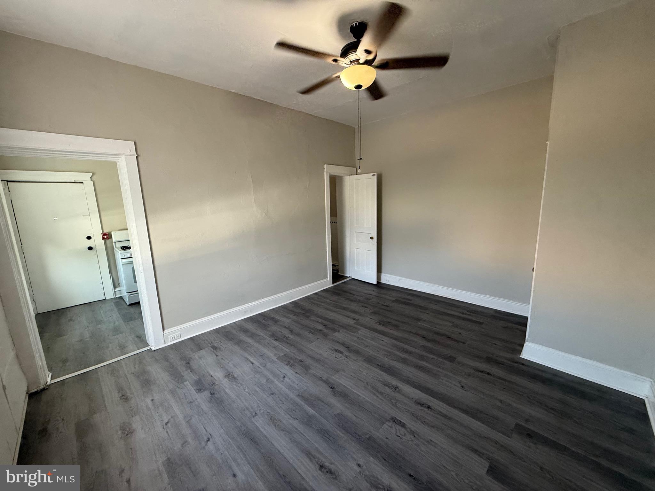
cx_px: 328
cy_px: 246
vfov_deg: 85.7
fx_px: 265
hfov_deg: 102.1
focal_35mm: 14
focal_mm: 2.22
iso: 200
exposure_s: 1/60
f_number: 2.2
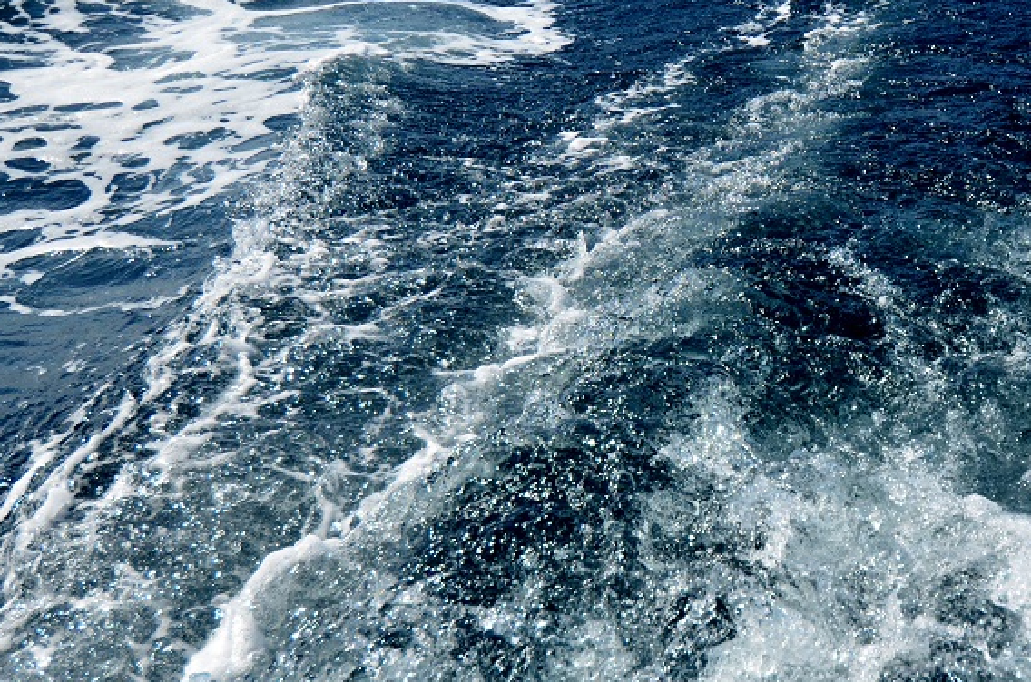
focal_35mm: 58
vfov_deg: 23.2
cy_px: 282
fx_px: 1657
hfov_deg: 34.2
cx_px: 707
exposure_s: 1/8000
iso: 720
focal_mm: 22
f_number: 4.5
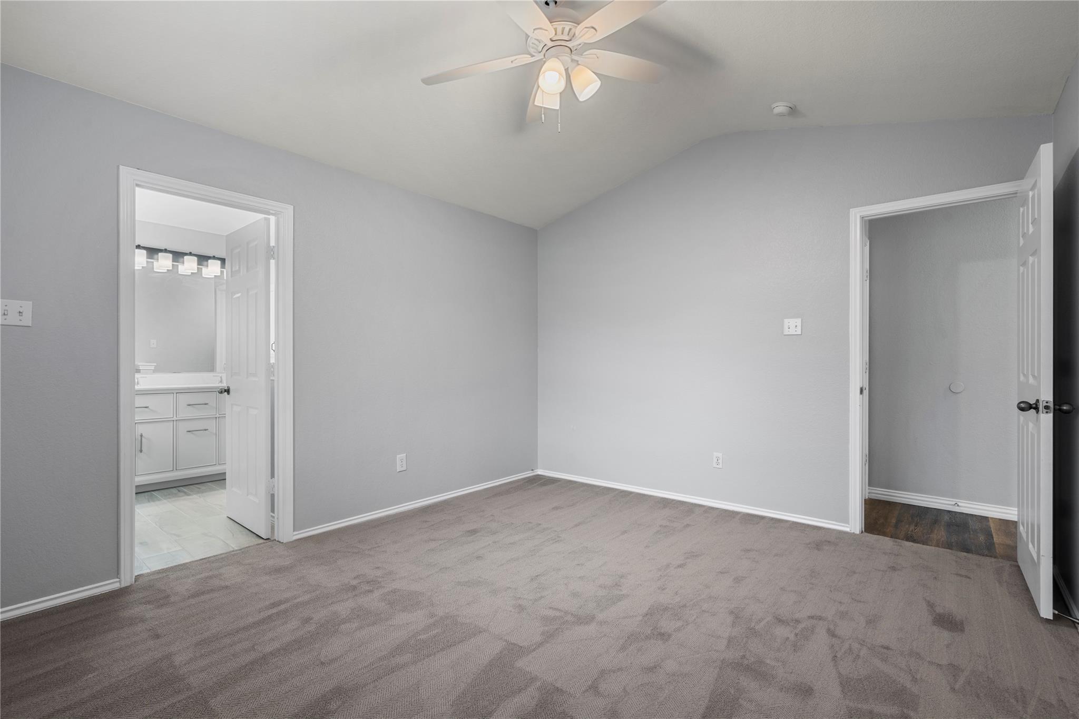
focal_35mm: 16
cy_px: 360
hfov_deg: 96.7
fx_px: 479
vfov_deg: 73.7
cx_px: 540
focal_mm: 16
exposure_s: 1/2.5
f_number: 8
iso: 400
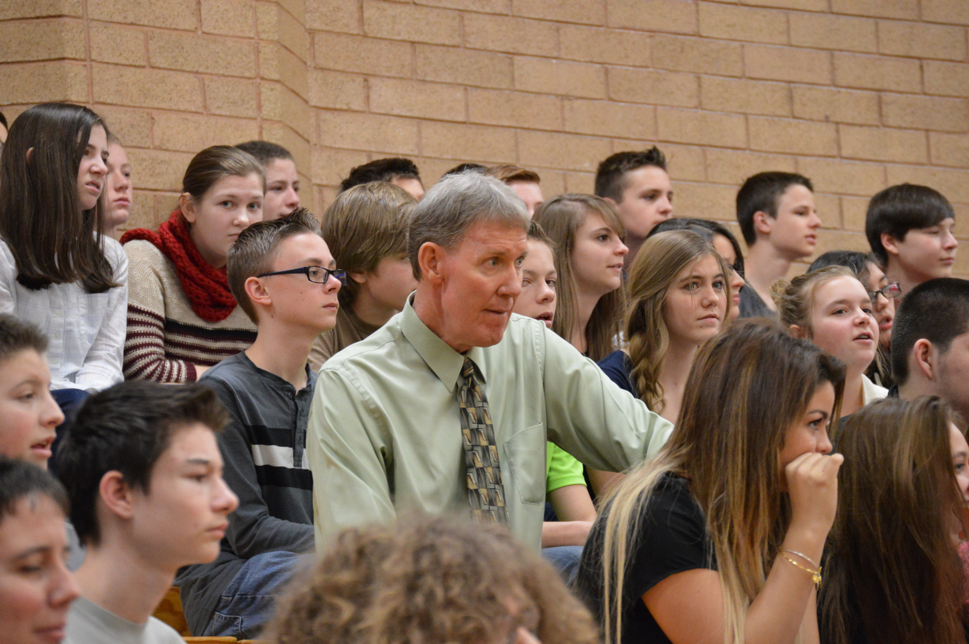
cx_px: 484
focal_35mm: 150
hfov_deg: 13.7
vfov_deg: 9.1
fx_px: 4034
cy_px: 322
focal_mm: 100
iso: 3200
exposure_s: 1/50
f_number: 4.8
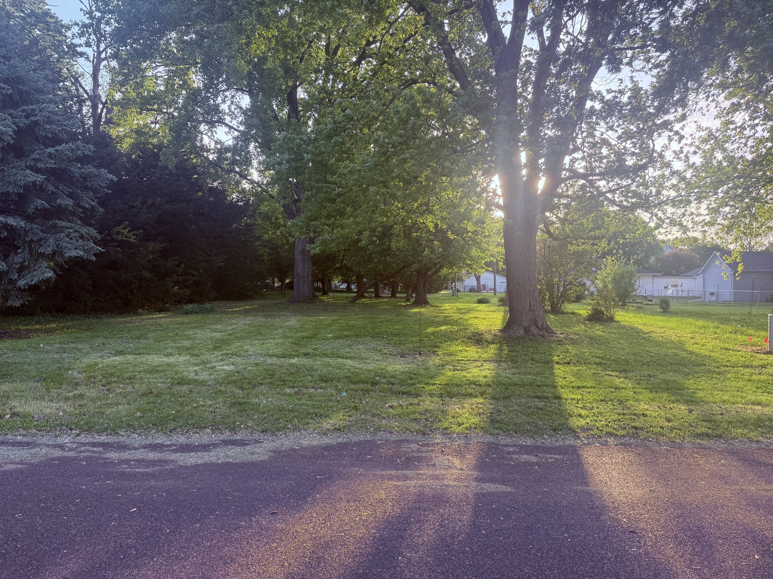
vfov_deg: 56.8
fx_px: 536
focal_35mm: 24
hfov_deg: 71.6
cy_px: 290
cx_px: 386
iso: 100
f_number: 1.78
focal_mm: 6.76
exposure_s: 1/571
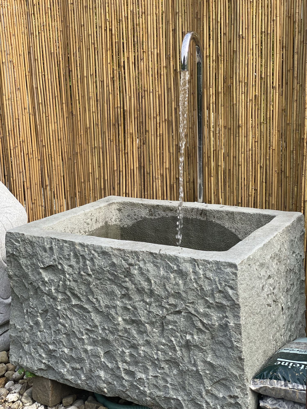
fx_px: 615
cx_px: 154
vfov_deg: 36.8
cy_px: 204
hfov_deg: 28.0
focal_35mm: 52
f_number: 2
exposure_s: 1/470
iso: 20
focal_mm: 6
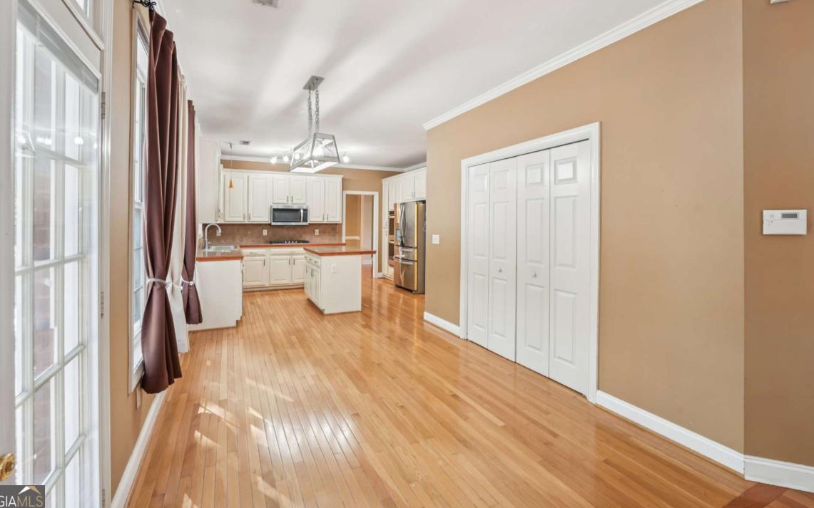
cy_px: 229
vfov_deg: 74.6
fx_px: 333
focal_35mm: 15
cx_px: 387
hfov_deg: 101.4
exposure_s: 1/10
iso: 320
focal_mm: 14
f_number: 8
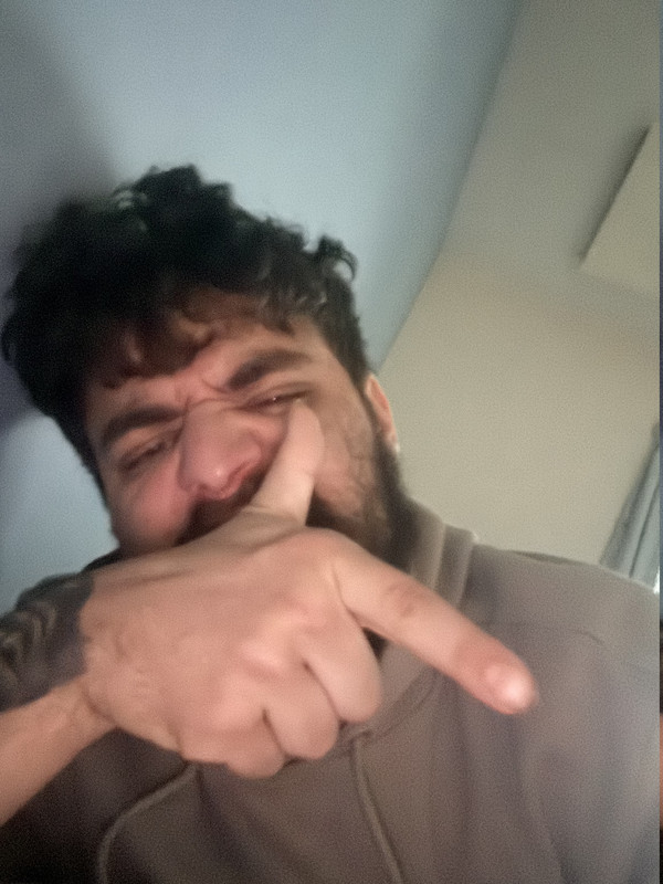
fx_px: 766
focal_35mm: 30
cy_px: 442
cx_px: 332
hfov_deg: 46.8
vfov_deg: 60.0
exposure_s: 1/15
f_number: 1.9
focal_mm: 2.69
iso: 8000
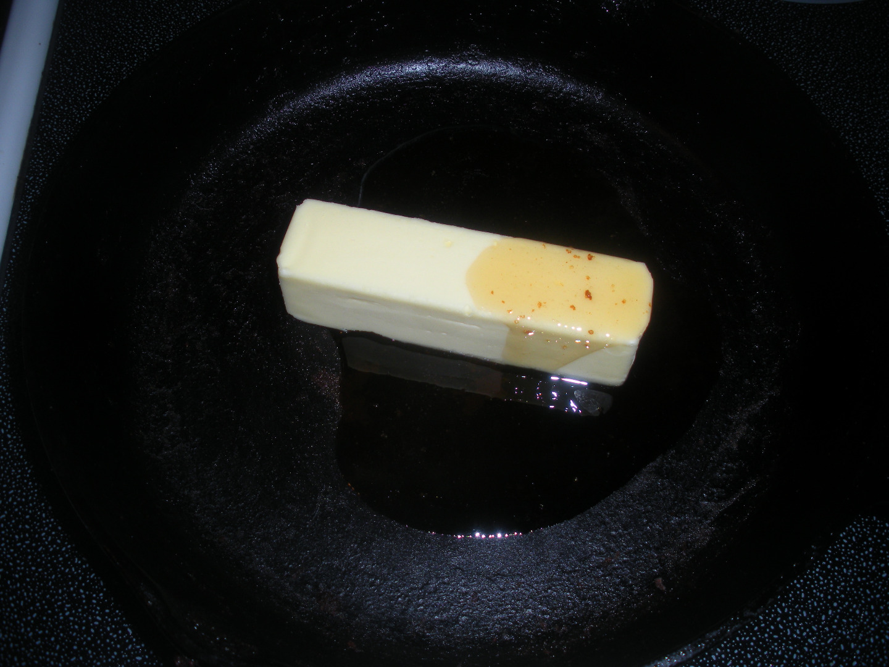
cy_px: 334
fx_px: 925
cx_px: 444
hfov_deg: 51.4
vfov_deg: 39.7
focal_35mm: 36
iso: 64
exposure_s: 1/60
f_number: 3.5
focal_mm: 6.3
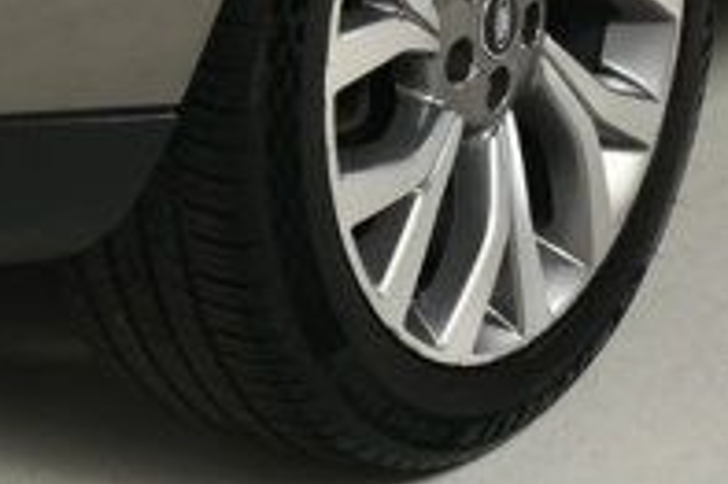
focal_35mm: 187
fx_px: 3778
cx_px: -18
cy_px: -669
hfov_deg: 10.9
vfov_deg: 6.9
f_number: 11
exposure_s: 1/160
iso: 100
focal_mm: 24
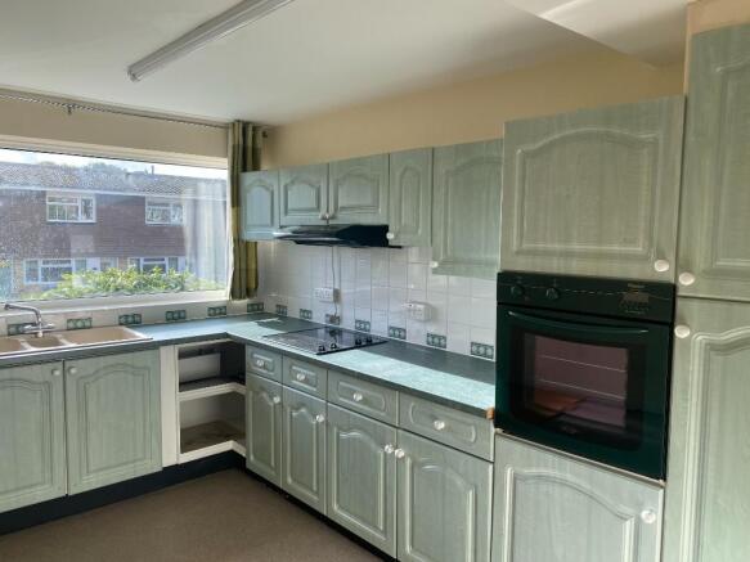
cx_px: 375
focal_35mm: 26
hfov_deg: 67.3
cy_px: 281
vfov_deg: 53.0
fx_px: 563
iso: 32
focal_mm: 4.25
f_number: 1.8
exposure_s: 1/429
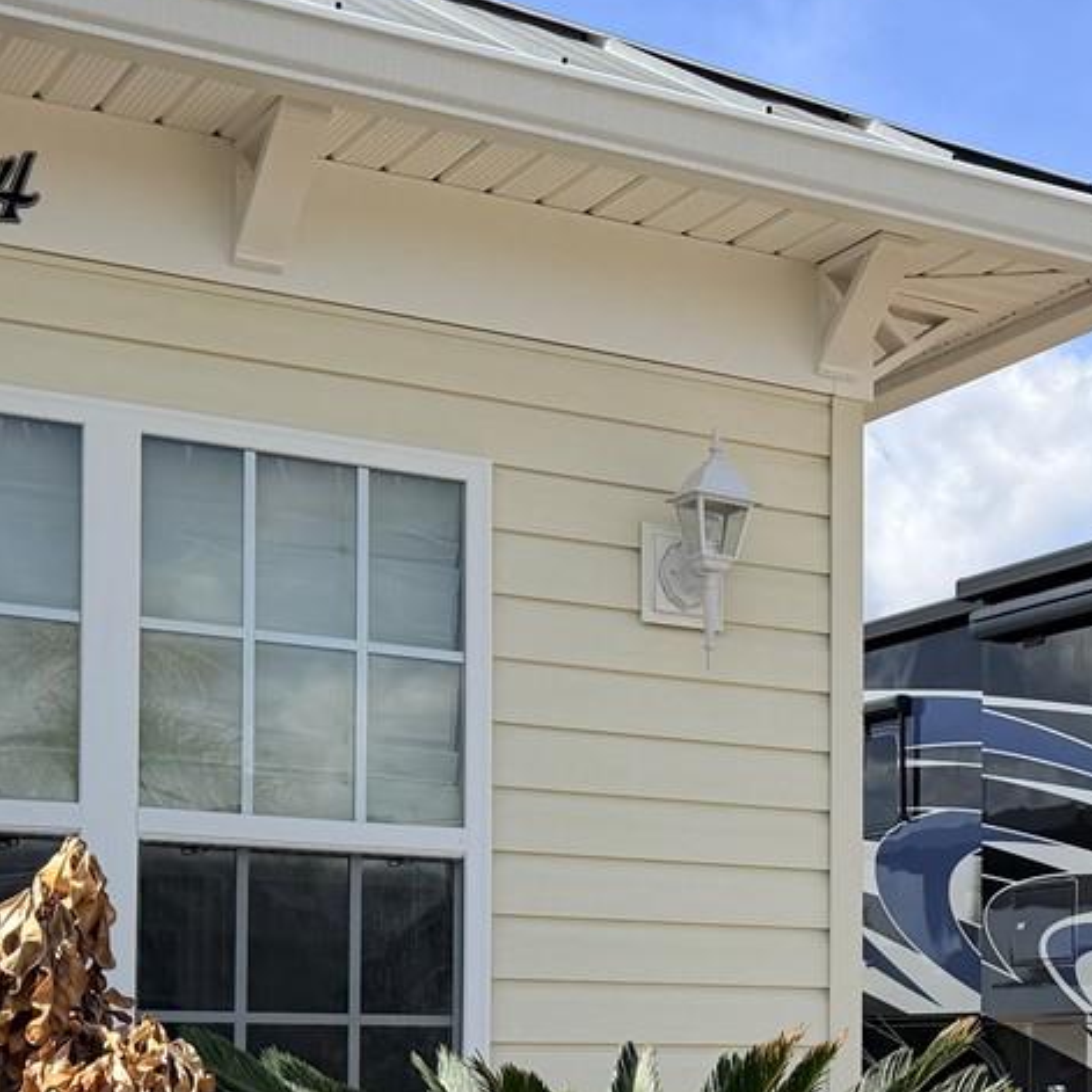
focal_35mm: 72
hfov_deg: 22.4
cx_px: 1257
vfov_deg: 23.2
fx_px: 2570
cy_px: 1022
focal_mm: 6.76
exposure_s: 1/5319
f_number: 1.78
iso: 80
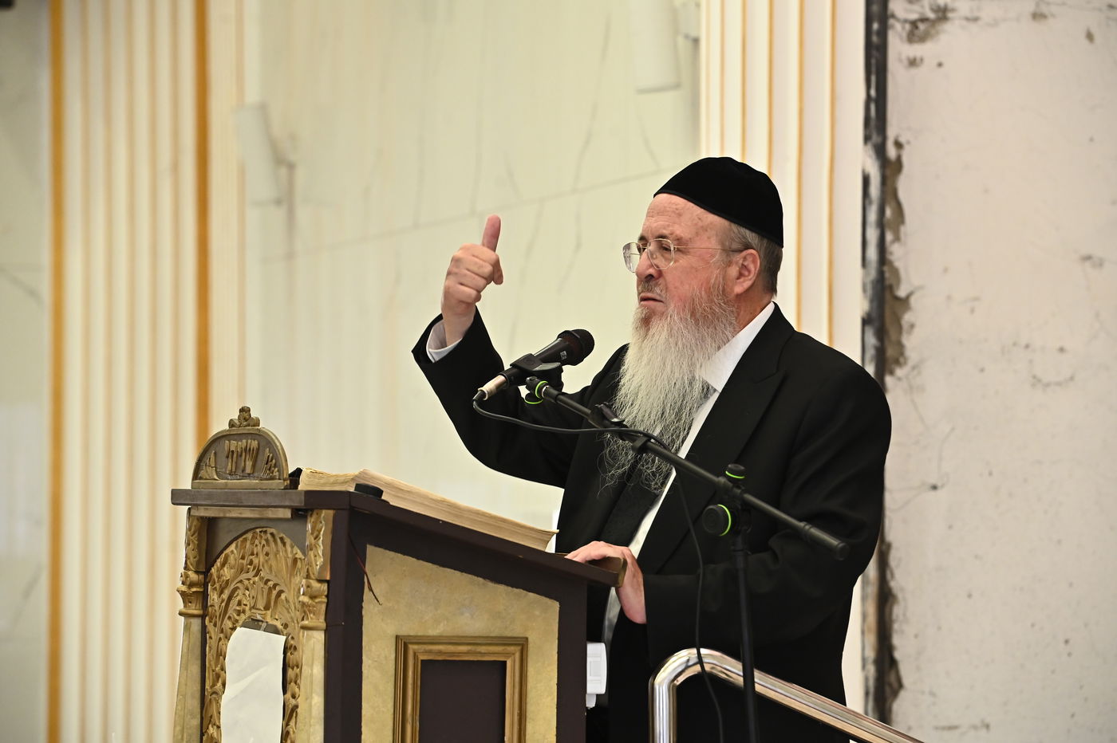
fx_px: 4962
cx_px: 558
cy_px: 372
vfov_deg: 8.6
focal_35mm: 160
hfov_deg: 12.8
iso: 2500
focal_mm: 160
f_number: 7.1
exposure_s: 1/160
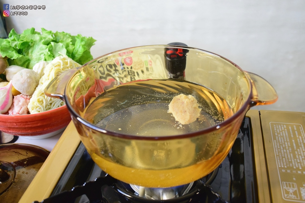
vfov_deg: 33.0
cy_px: 102
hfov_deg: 47.9
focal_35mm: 40
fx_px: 343
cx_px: 152
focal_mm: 27
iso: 1600
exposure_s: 1/160
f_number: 6.3
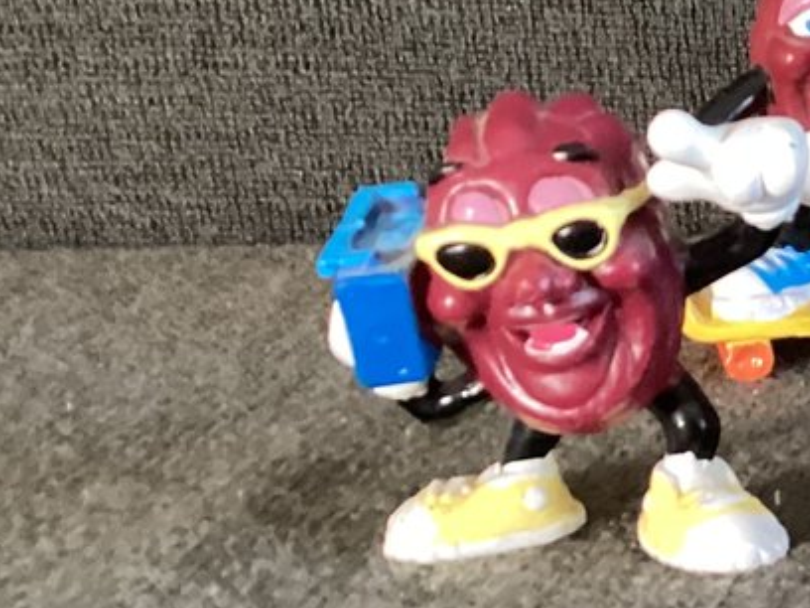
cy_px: 275
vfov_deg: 12.9
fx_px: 2691
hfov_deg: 15.3
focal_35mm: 115
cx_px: 1363
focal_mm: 3.3
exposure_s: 1/33
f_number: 2.4
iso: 400
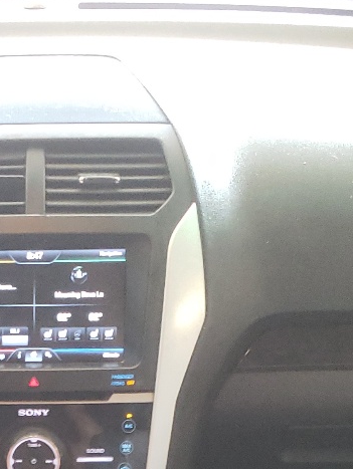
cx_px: -1
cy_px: 581
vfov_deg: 20.4
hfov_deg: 16.3
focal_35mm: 89
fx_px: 1208
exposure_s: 1/30
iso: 416
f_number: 1.5
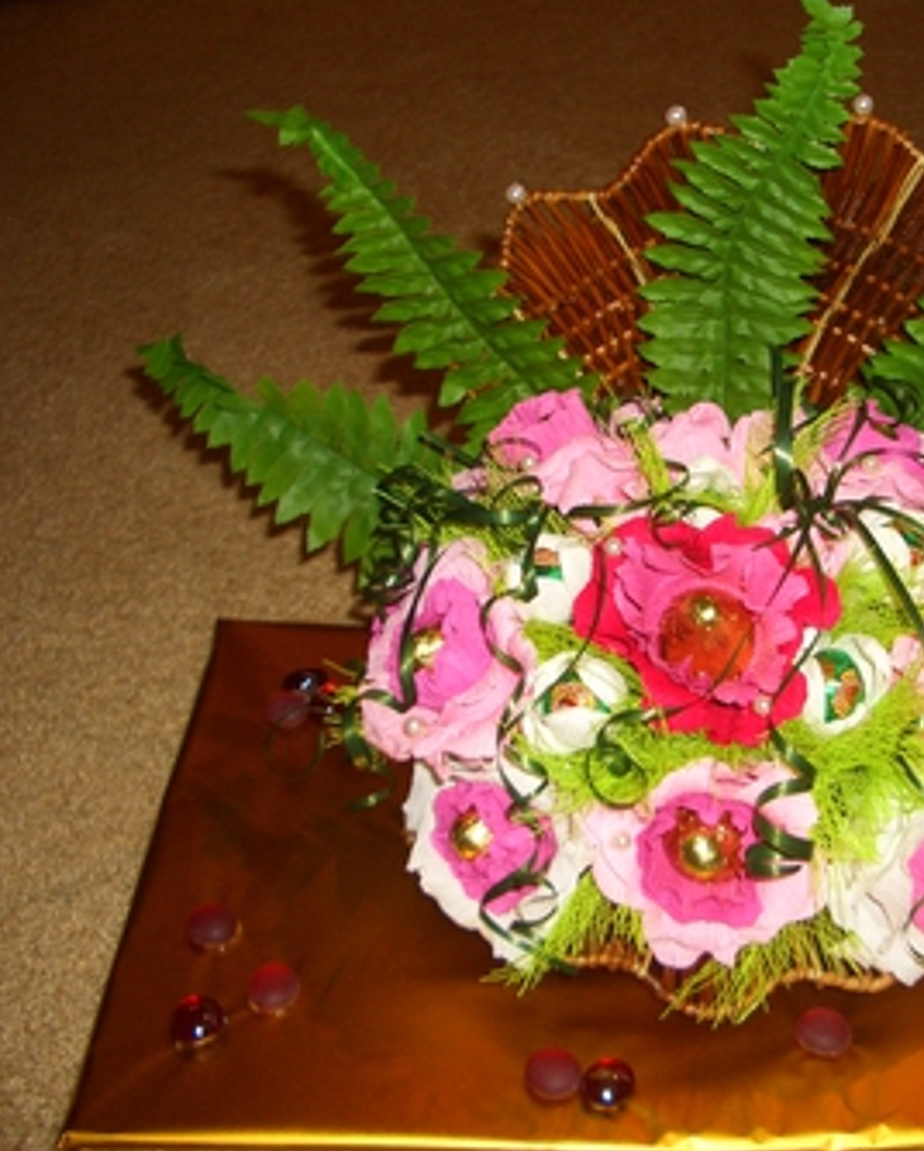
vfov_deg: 40.3
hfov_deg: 31.8
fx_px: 1570
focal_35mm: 46
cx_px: 762
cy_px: 579
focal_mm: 5.8
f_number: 2.6
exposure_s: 1/60
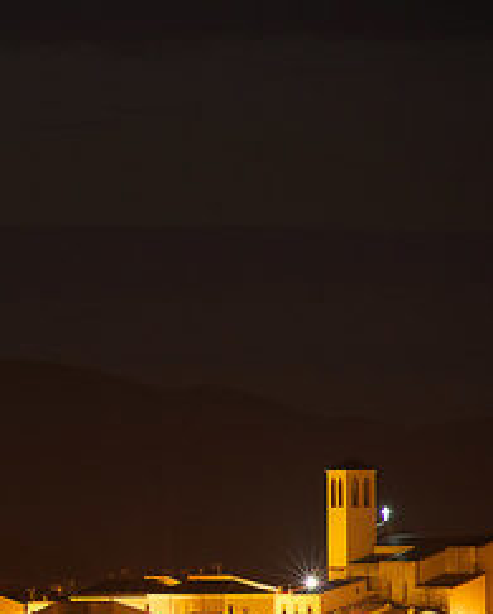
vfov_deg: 2.8
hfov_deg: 2.2
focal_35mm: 694
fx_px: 12634
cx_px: -253
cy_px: 464
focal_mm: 300
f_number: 10
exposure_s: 7.2
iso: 200
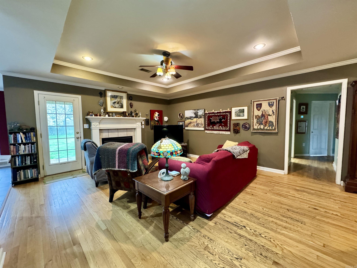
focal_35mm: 14
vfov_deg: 85.7
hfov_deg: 102.1
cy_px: 134
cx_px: 178
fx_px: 144
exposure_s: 1/60
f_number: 2.2
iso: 1250
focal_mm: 2.22
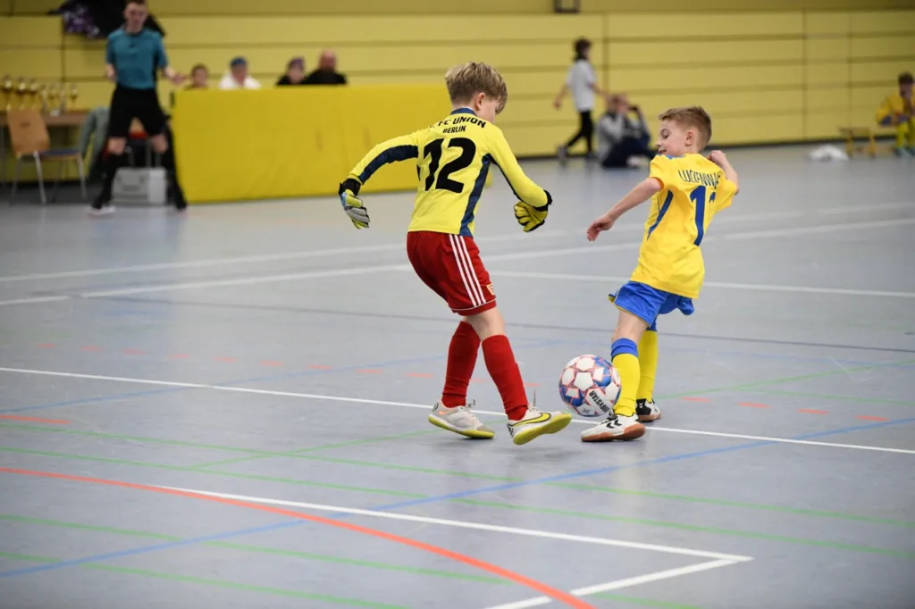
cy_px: 304
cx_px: 458
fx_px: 3176
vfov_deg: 11.0
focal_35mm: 125
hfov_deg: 16.4
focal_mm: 125
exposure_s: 1/1250
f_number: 2.8
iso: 8000
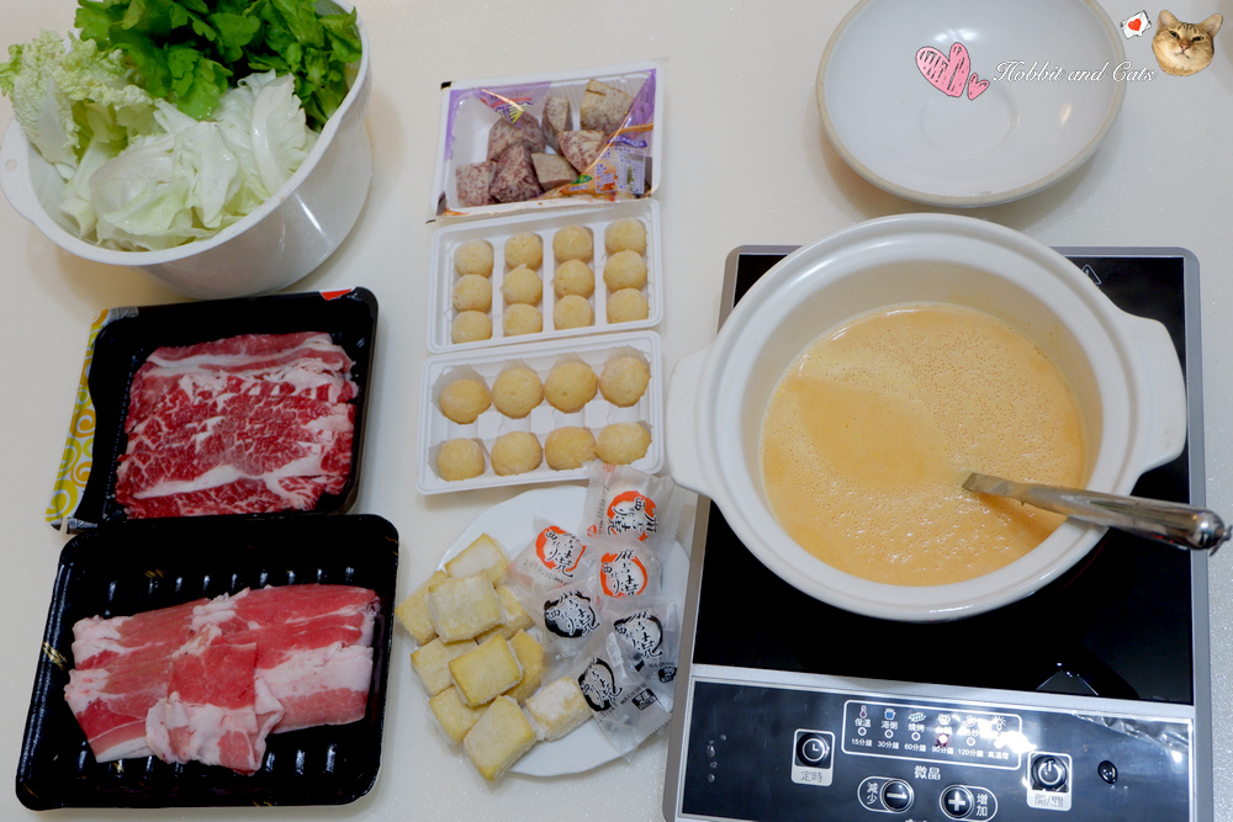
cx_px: 616
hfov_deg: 50.7
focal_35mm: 38
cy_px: 411
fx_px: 1302
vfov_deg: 35.1
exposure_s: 1/52
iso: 1000
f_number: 4.5
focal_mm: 25.6
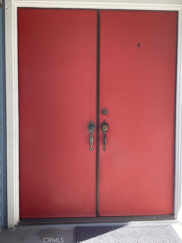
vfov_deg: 55.3
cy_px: 114
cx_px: 95
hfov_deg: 42.9
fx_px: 231
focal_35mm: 33
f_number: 2.4
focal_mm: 3.3
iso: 32
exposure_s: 1/120
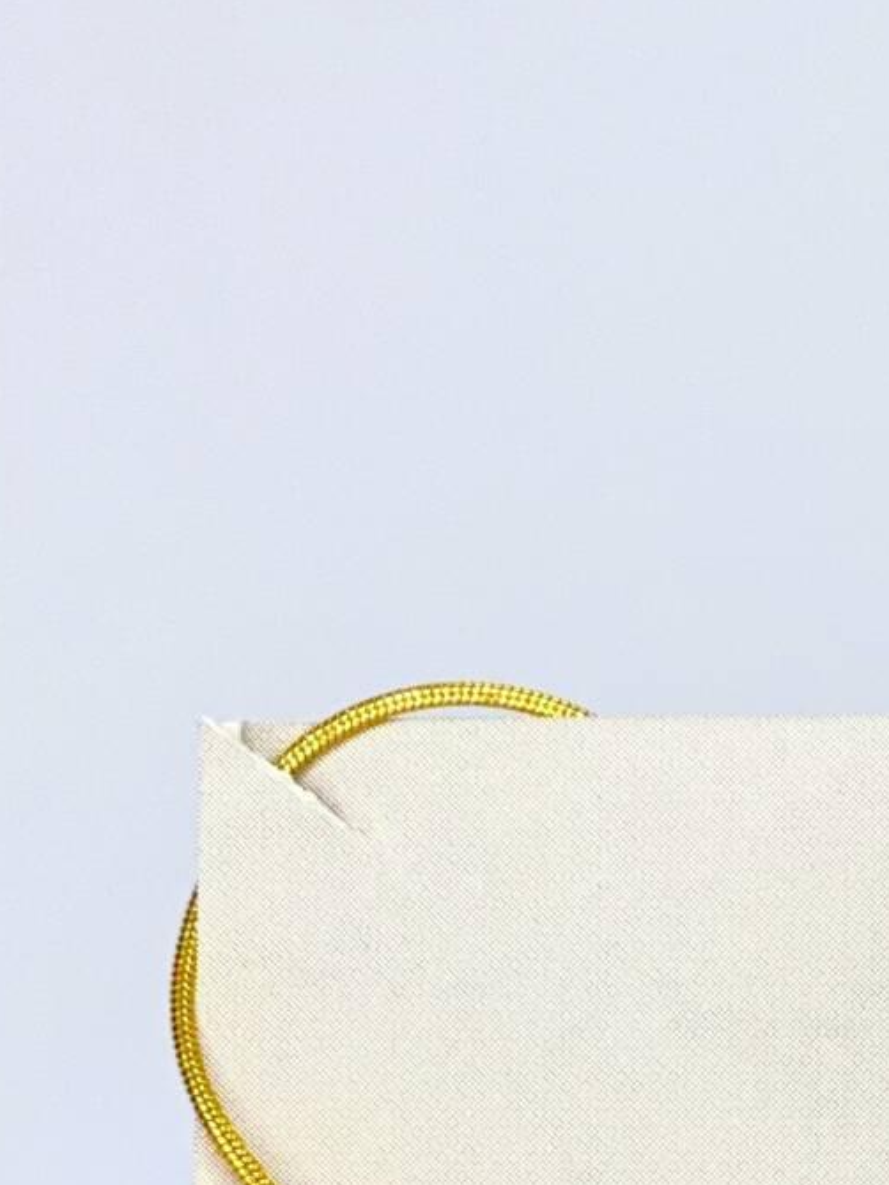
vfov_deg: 9.7
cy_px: 1775
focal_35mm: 199
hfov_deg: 7.4
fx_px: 6812
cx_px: 1139
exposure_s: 1/122
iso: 80
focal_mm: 6
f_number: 2
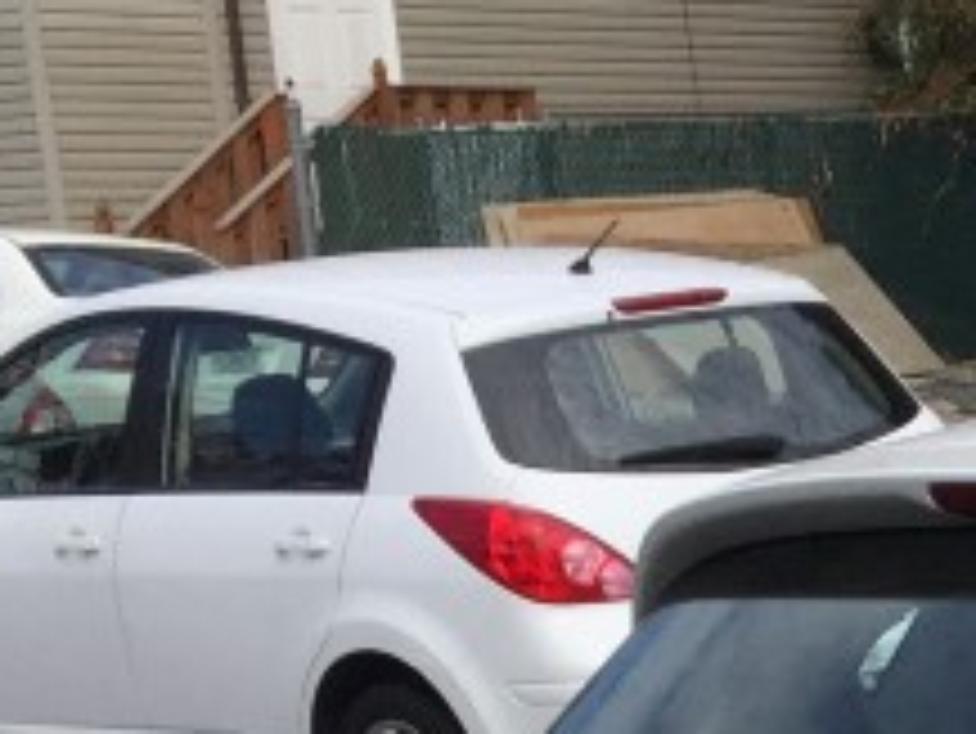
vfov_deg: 10.3
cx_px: 1885
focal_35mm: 137
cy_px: 1288
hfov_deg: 12.8
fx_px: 3865
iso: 32
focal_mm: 4.15
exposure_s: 1/3300
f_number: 2.2
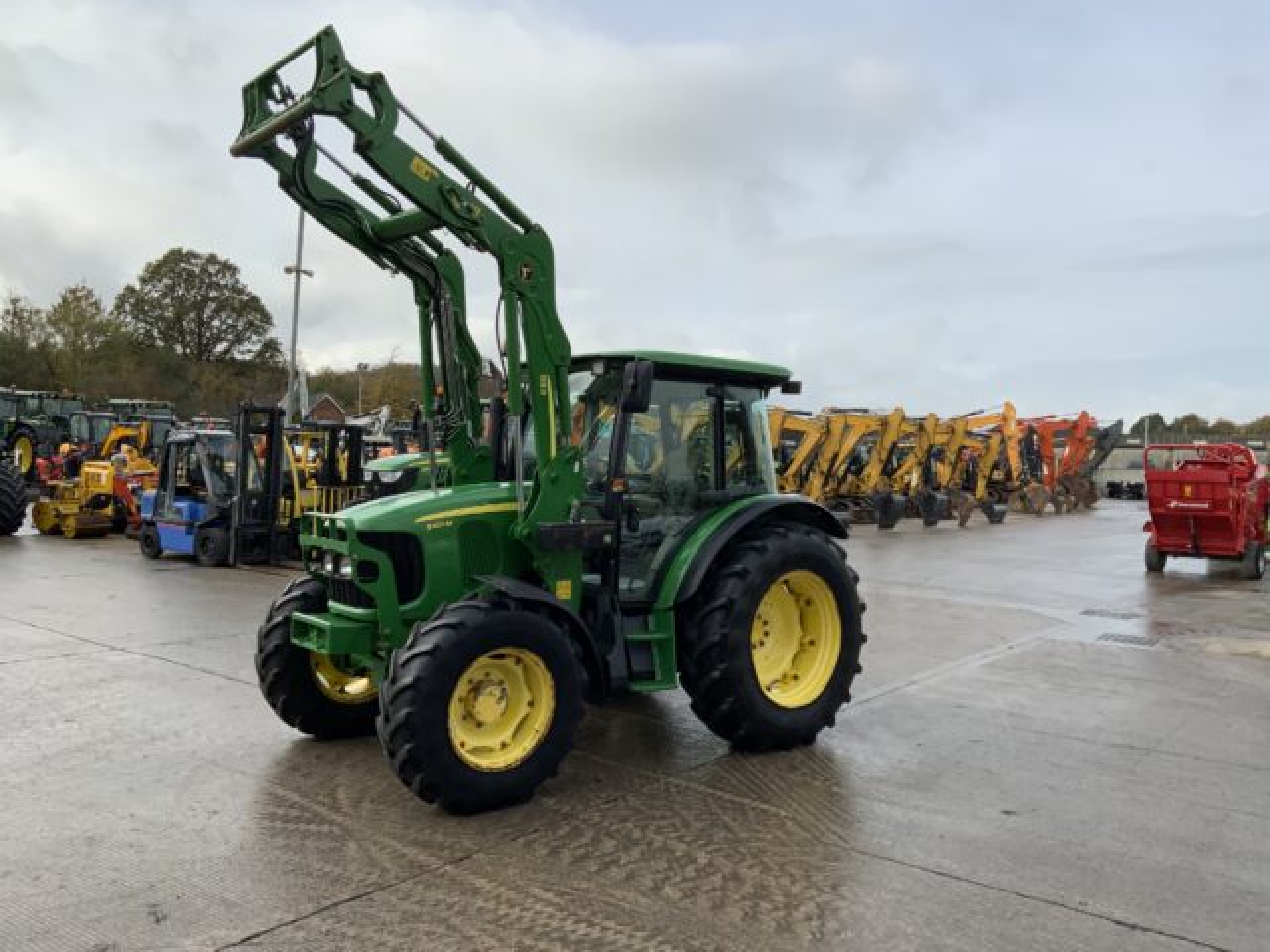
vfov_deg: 48.2
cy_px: 476
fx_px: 1064
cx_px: 635
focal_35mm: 29
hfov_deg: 61.7
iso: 16
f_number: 1.8
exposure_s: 1/1168
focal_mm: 3
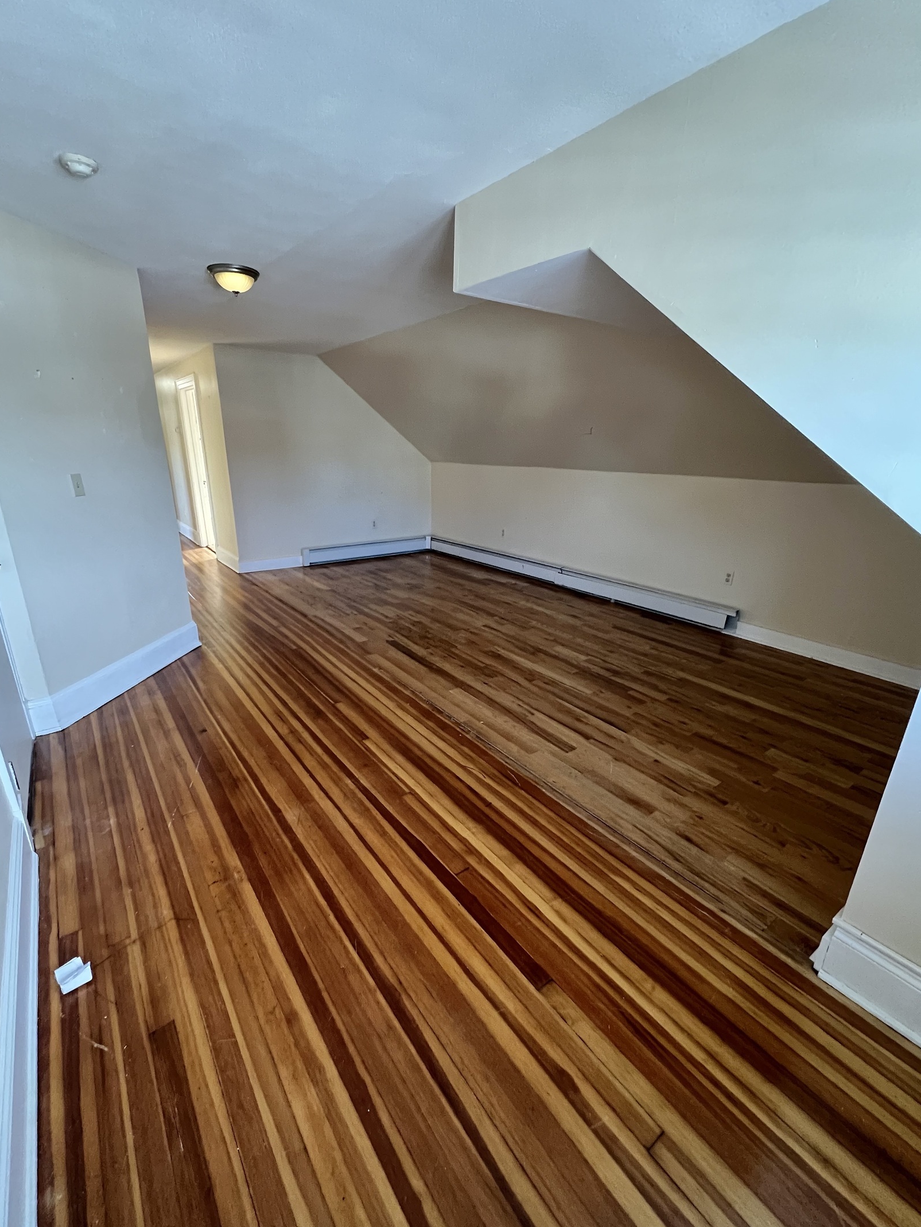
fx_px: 497
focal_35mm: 14
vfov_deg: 102.0
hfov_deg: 85.7
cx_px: 452
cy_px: 629
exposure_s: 1/60
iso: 500
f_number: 1.8
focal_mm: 1.57
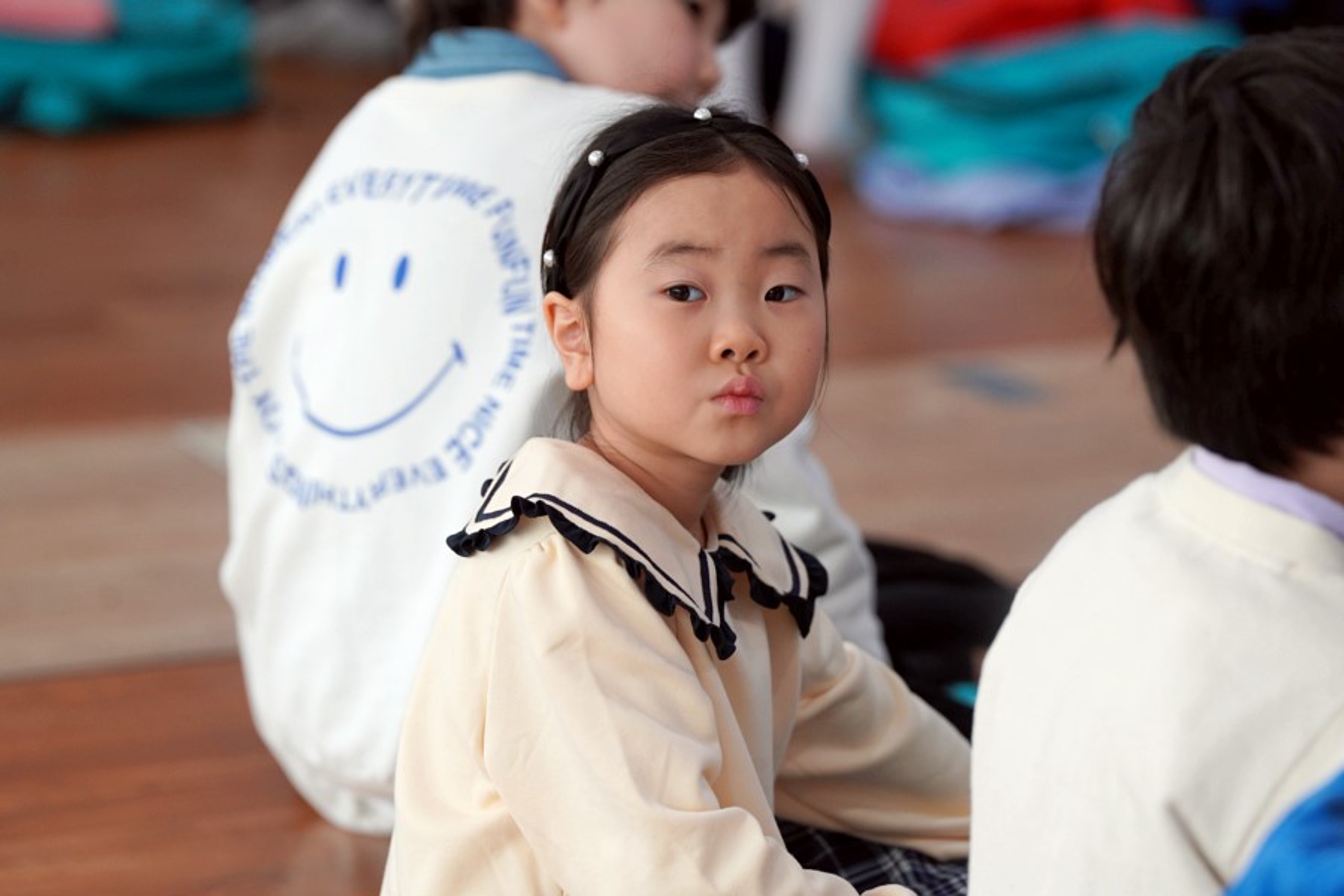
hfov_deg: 10.3
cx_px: 672
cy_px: 448
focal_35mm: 200
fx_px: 7466
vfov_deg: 6.9
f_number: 4
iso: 640
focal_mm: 200
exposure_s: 1/250
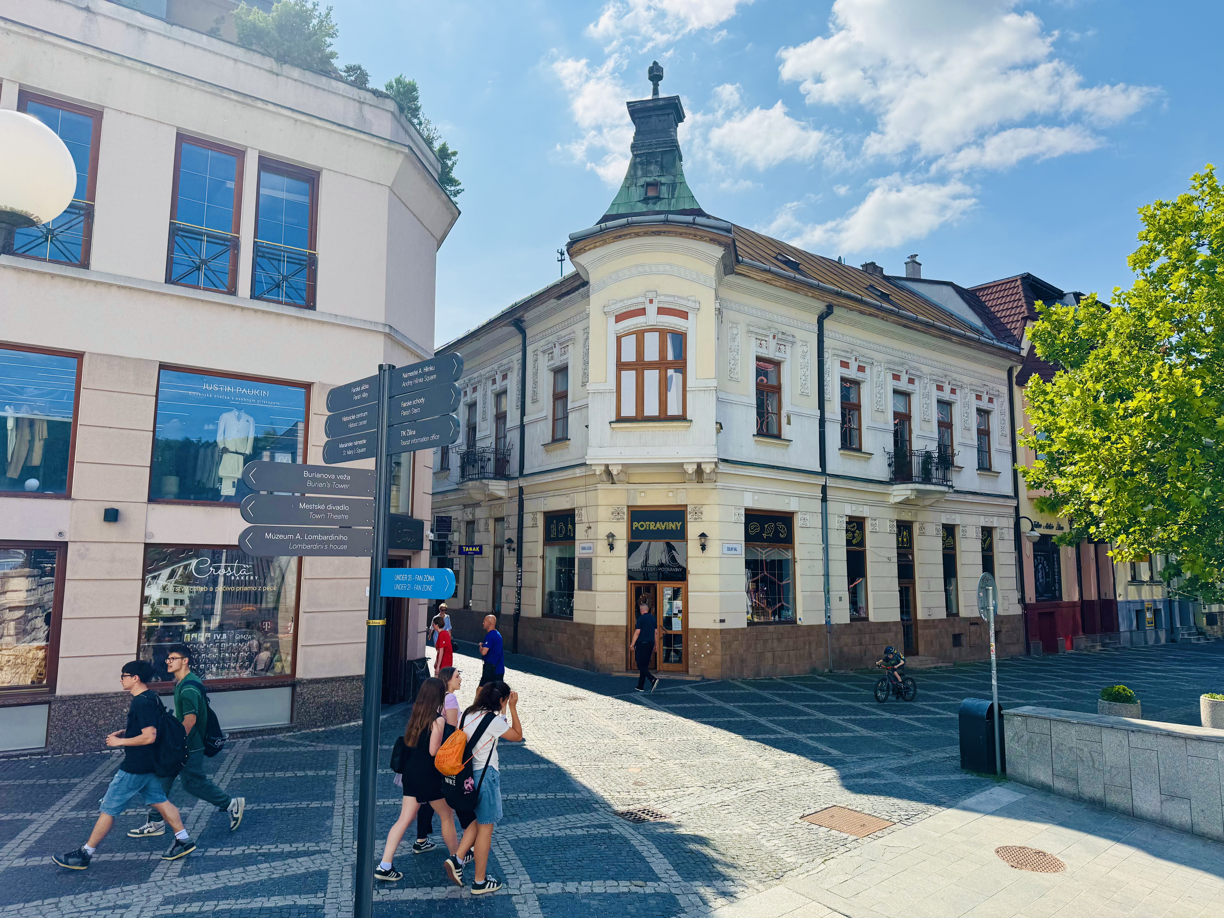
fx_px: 849
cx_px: 612
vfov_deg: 56.8
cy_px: 459
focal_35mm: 24
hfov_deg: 71.6
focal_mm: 6.76
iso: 80
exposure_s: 1/4950
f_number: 1.78
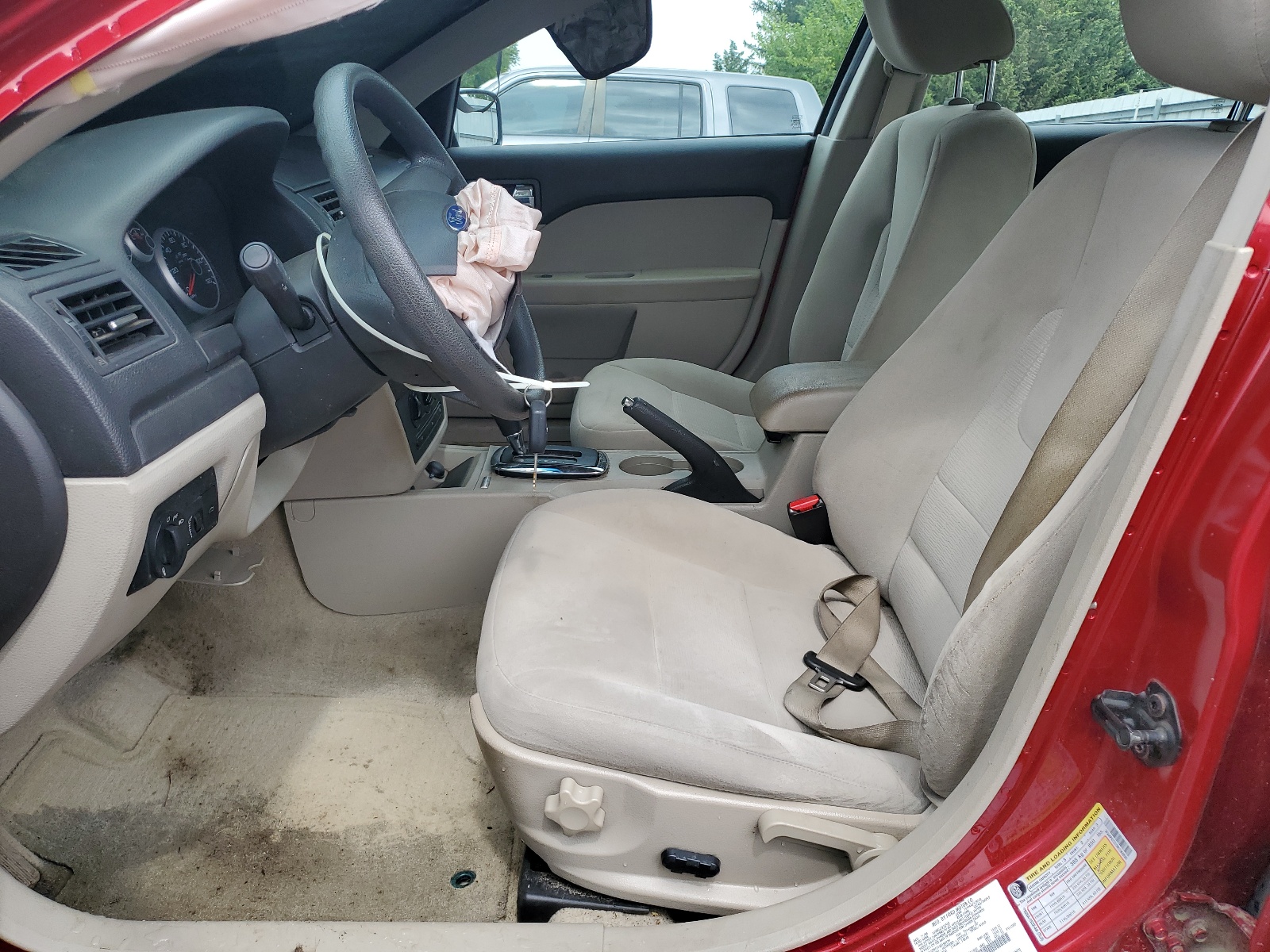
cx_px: 635
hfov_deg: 67.3
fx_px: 954
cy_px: 476
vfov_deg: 53.1
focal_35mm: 26
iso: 50
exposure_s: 1/833
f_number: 1.5
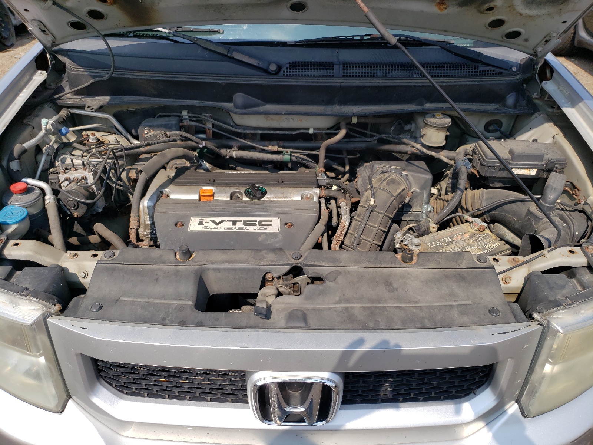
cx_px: 296
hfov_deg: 67.3
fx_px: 445
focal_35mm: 26
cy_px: 222
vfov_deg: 53.1
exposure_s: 1/3333
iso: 50
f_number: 1.5
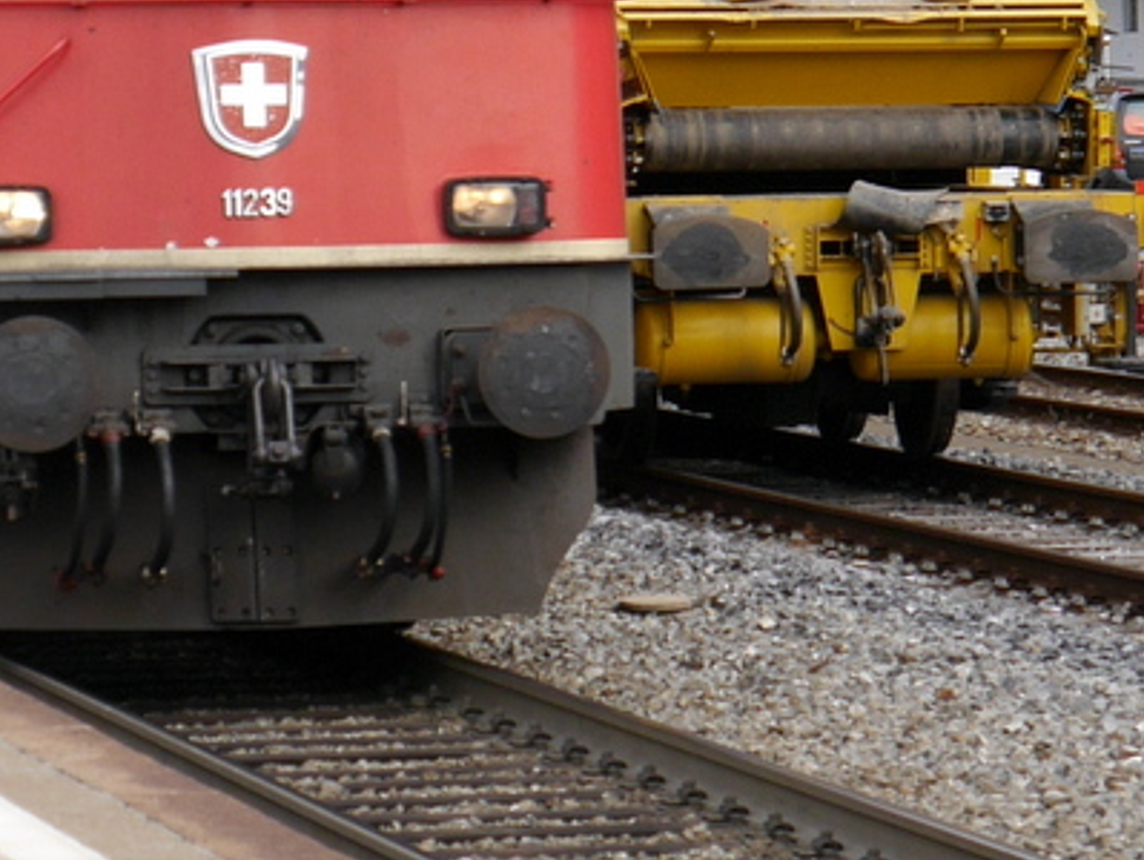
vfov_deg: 8.1
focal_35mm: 182
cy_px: -79
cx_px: 40
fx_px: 6020
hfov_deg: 10.8
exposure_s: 1/400
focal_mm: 33
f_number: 5.6
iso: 160
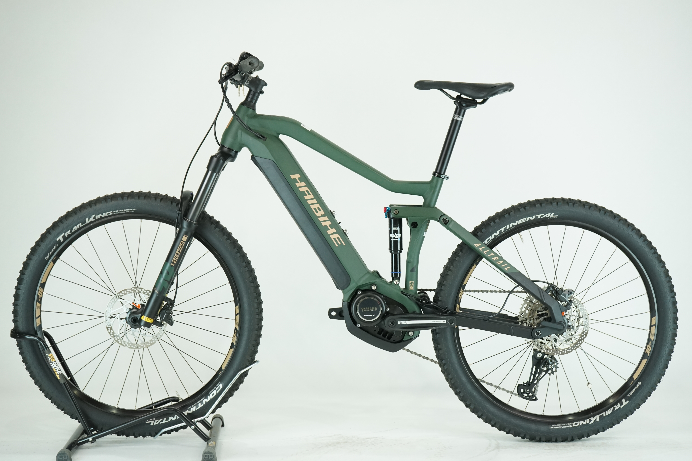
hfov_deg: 33.4
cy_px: 230
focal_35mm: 60
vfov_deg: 22.6
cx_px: 346
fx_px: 1153
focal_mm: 60
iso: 1600
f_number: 6.3
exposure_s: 1/200
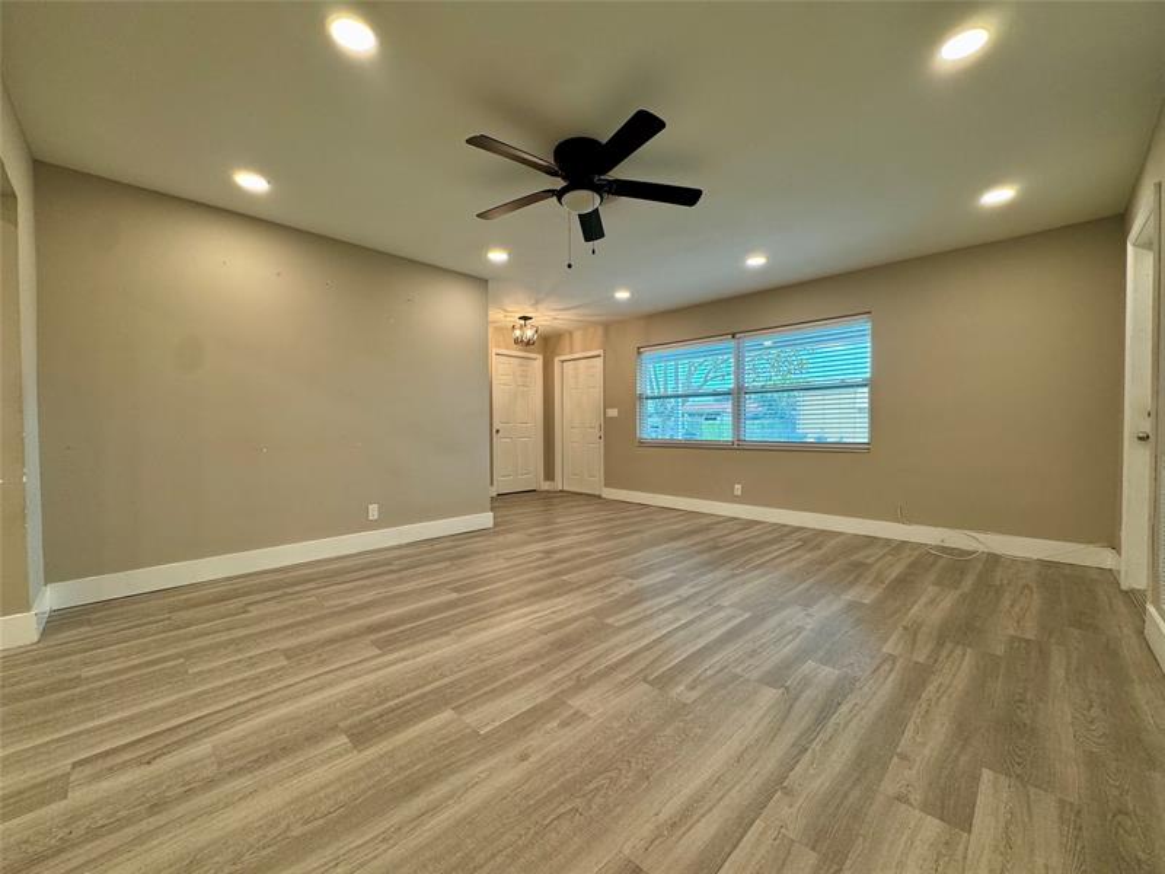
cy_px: 437
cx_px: 582
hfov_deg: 102.1
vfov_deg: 85.7
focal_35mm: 14
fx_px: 471
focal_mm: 2.22
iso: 160
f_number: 2.2
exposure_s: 1/120
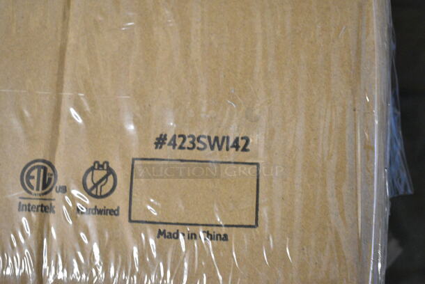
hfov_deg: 31.9
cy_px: 142
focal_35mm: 63
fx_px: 744
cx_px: 212
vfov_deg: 21.6
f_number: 5.6
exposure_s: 1/125
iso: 6400
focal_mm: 42
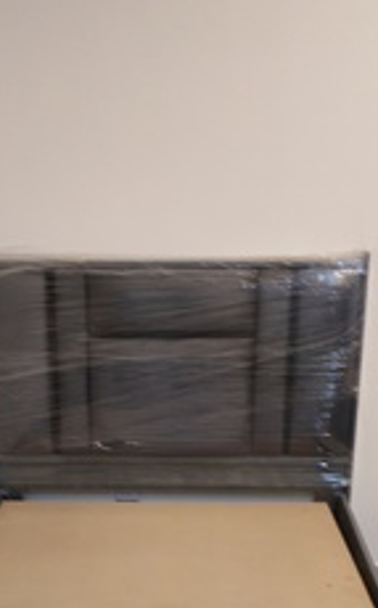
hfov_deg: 22.7
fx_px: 943
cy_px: 559
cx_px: 176
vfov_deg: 33.6
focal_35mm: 57
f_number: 1.95
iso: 640
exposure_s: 1/50
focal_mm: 5.52
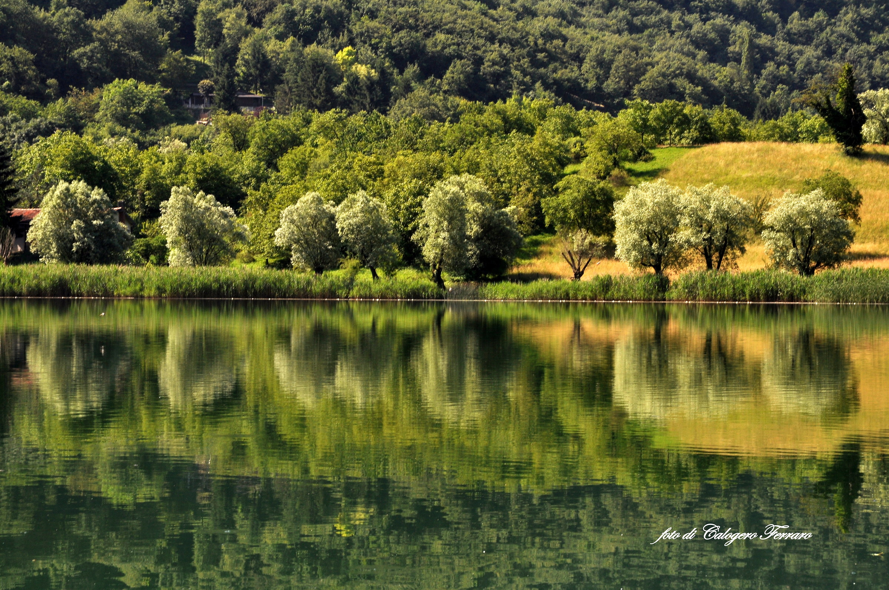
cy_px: 295
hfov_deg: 17.5
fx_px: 2886
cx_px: 444
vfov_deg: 11.7
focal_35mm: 117
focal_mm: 78
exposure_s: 1/125
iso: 200
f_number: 18
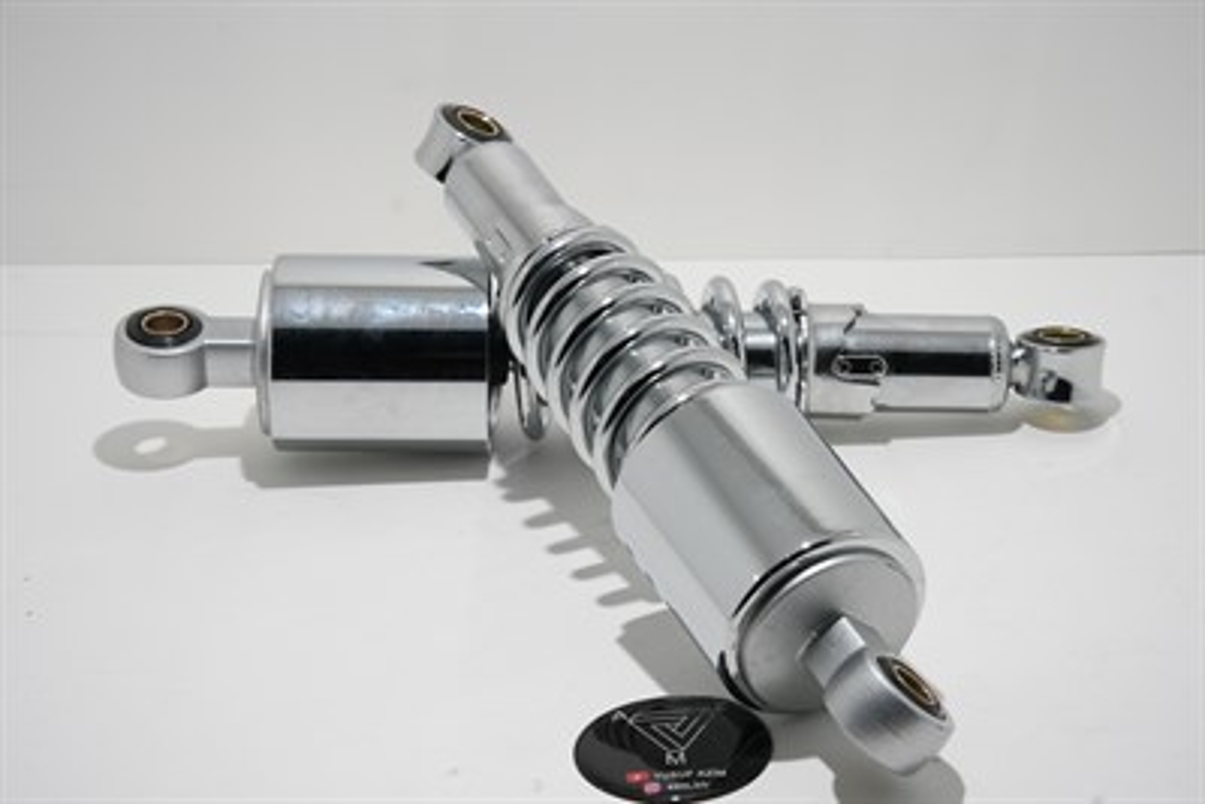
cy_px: 402
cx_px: 602
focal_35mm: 85
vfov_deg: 16.1
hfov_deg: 23.9
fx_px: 2846
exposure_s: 1/100
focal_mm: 85
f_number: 16
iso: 400
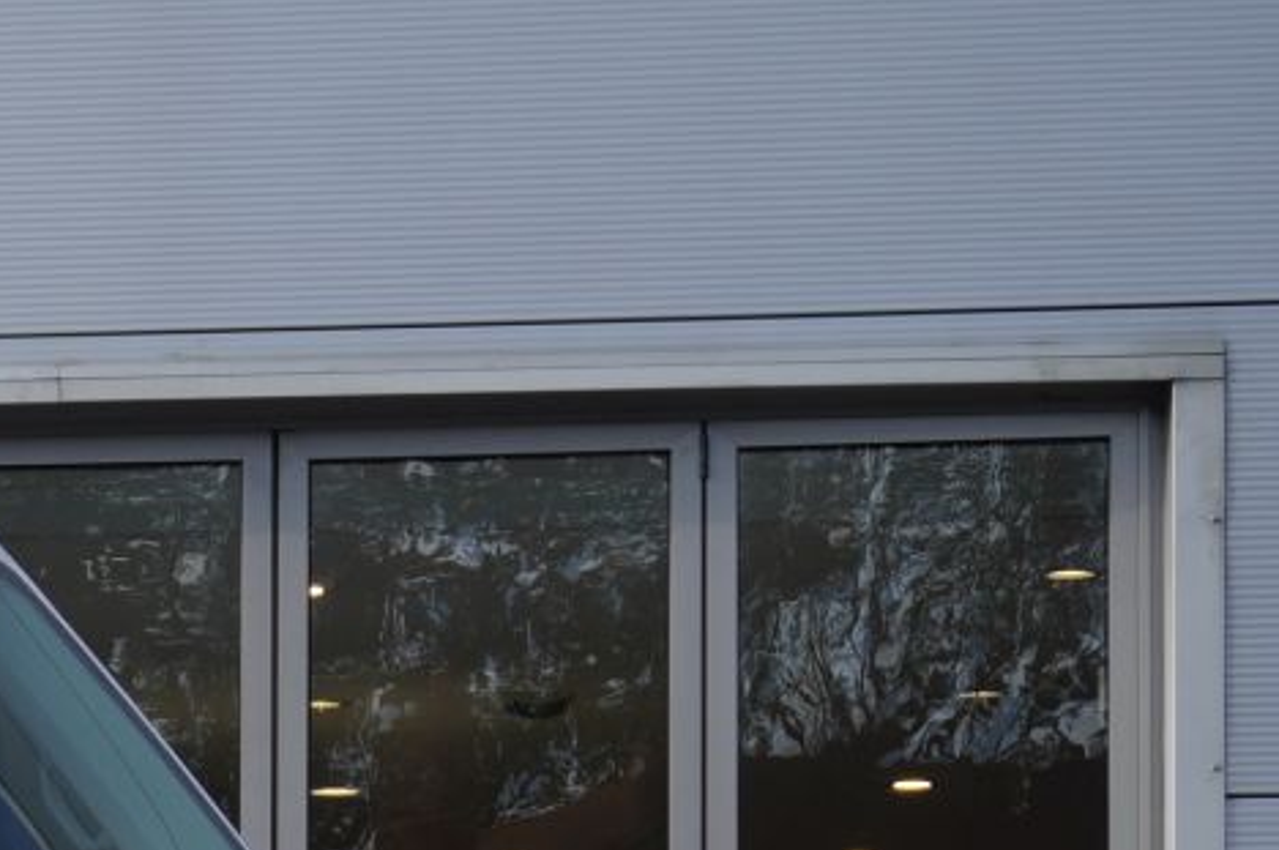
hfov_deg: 11.9
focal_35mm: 164
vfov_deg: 8.2
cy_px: 1123
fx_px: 5820
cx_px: -732
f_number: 6.3
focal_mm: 32
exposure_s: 1/100
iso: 100
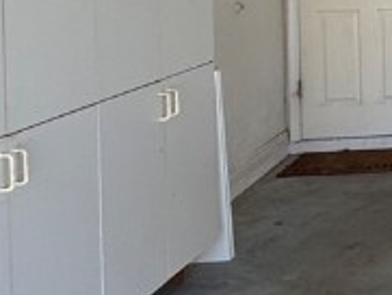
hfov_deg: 17.4
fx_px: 895
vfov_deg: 17.9
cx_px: 793
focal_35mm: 79
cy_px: -50
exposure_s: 1/146
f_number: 2.2
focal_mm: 2.22
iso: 40
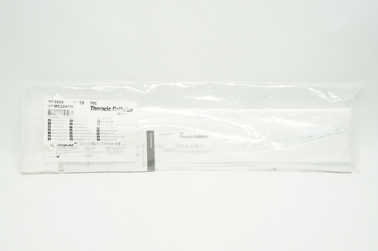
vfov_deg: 35.4
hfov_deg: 51.3
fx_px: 393
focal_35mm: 38
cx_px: 189
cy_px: 126
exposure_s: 1/30
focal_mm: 25
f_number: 8
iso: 400
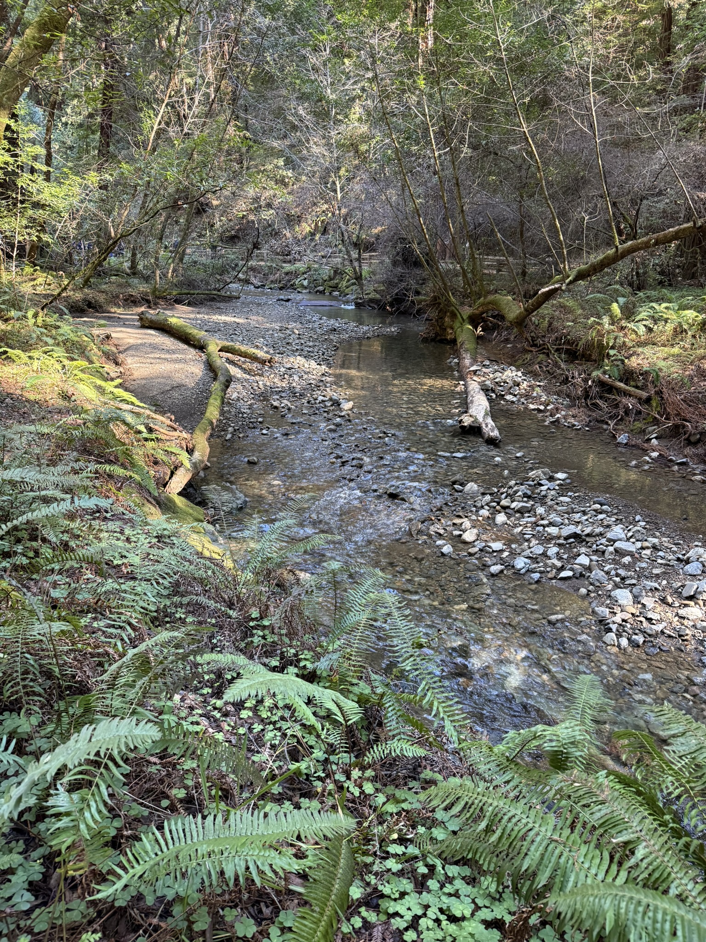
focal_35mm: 24
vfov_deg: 71.6
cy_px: 471
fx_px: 653
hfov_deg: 56.8
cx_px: 353
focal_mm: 6.76
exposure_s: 1/60
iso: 320
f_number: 1.78
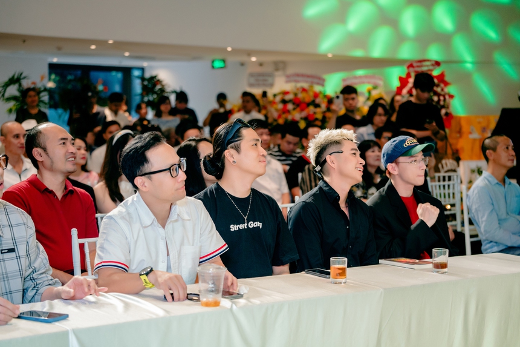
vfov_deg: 19.4
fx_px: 1011
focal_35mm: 70
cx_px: 260
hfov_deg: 28.8
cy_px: 174
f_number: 3.2
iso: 2000
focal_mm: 70
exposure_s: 1/200
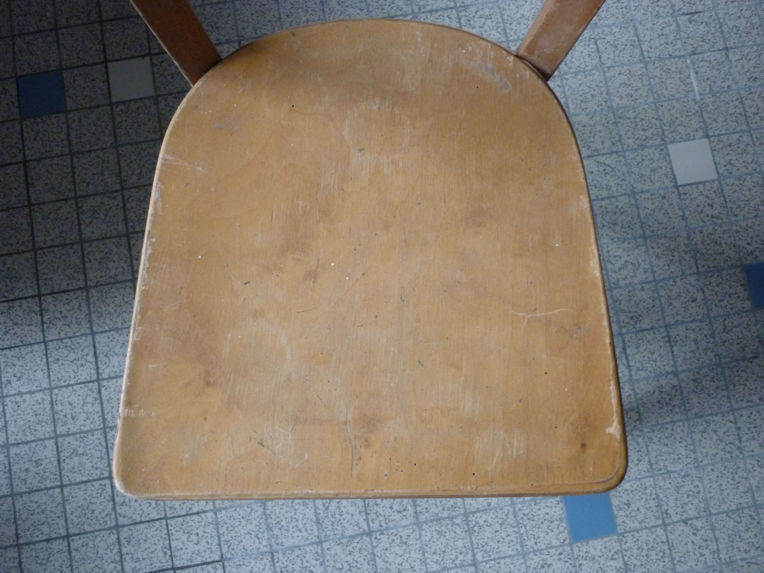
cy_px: 286
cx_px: 382
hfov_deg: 55.4
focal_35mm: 33
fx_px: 728
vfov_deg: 42.9
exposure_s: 1/30
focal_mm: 5.5
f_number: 2.8
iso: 400
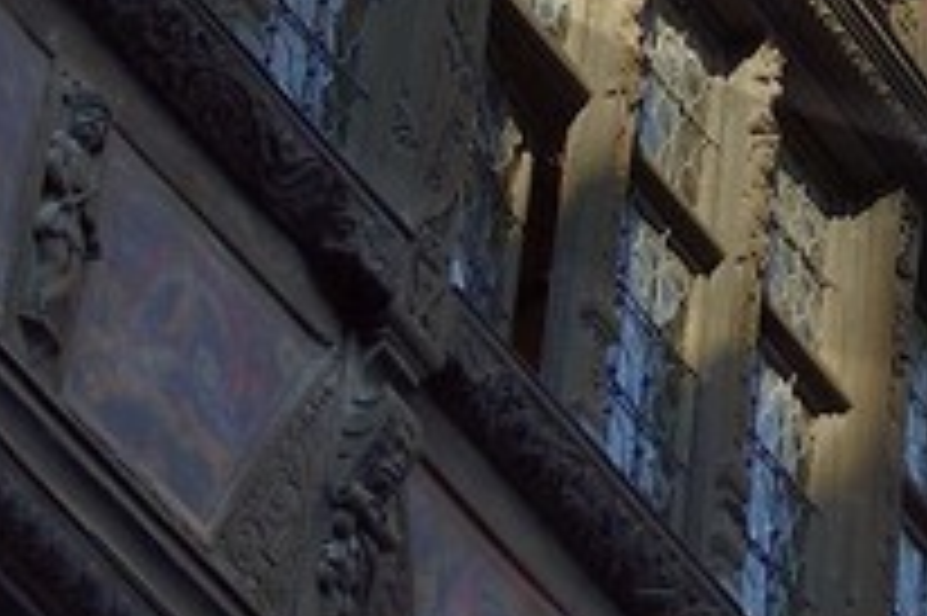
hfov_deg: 9.0
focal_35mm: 225
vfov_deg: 5.6
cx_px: 1310
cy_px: -1461
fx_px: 5789
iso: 200
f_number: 7.1
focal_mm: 29
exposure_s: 1/250
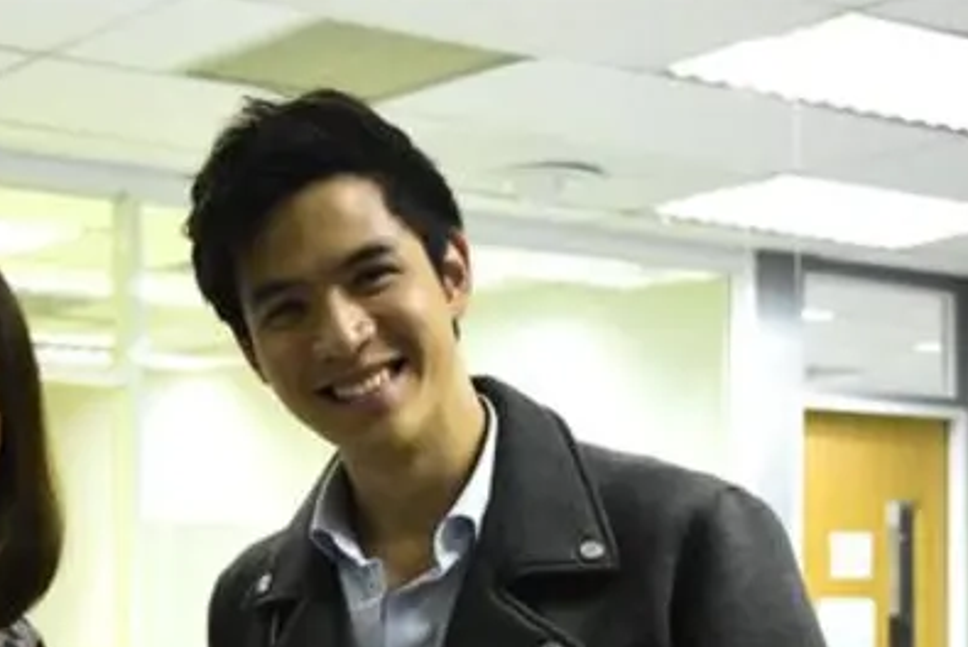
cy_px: 629
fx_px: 2072
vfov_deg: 17.4
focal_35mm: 77
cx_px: 199
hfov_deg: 25.8
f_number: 3.8
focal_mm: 26
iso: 10000
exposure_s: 1/320
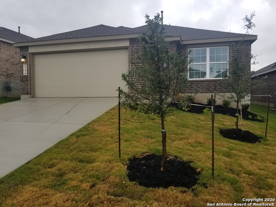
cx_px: 138
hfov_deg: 67.3
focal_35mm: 26
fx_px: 207
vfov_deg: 53.1
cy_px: 104
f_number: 1.7
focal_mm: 4.3
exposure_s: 1/616
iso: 50
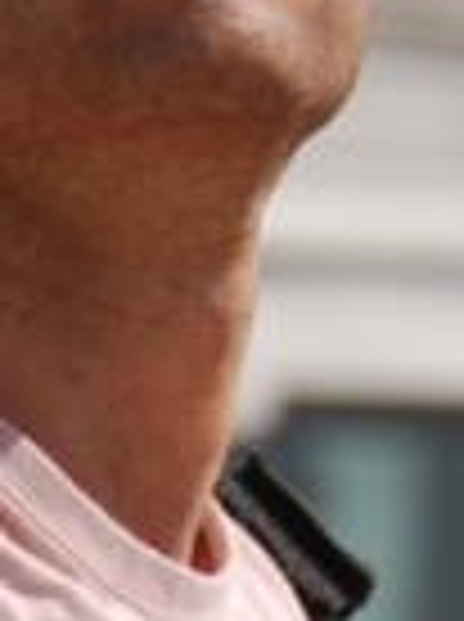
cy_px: -245
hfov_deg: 1.1
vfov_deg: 1.5
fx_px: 24023
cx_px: 432
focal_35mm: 1340
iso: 200
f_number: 5.6
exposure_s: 1/1000
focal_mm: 200
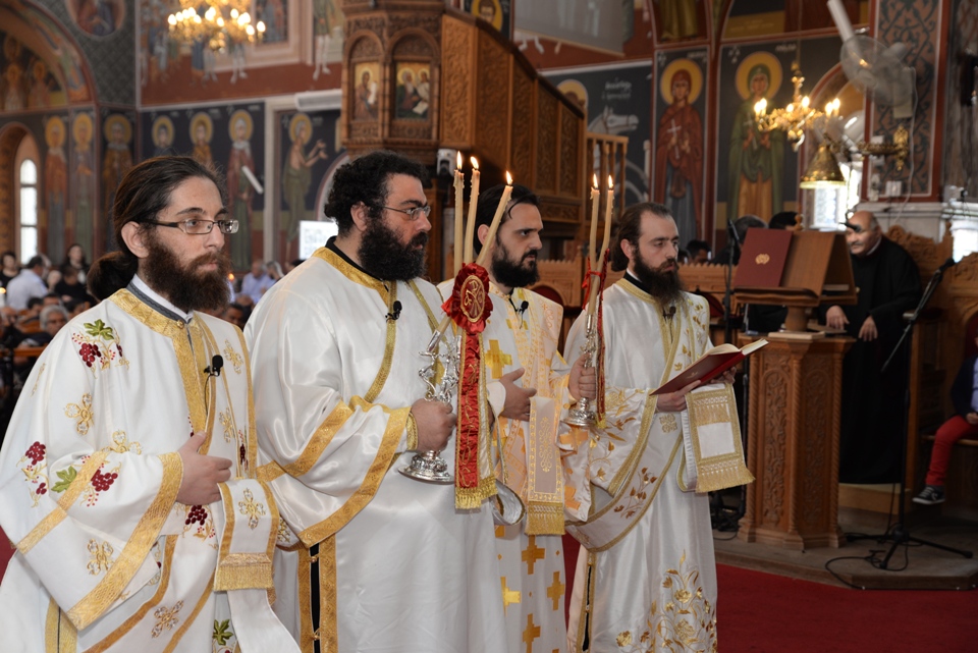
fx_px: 1305
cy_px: 326
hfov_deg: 41.1
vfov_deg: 28.1
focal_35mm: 48
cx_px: 489
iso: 400
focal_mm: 48
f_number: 4.5
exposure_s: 1/50
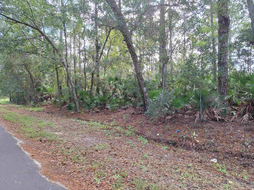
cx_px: 127
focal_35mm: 23
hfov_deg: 73.9
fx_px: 169
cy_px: 95
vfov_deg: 58.9
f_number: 1.8
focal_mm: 5.54
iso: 40
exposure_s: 1/197
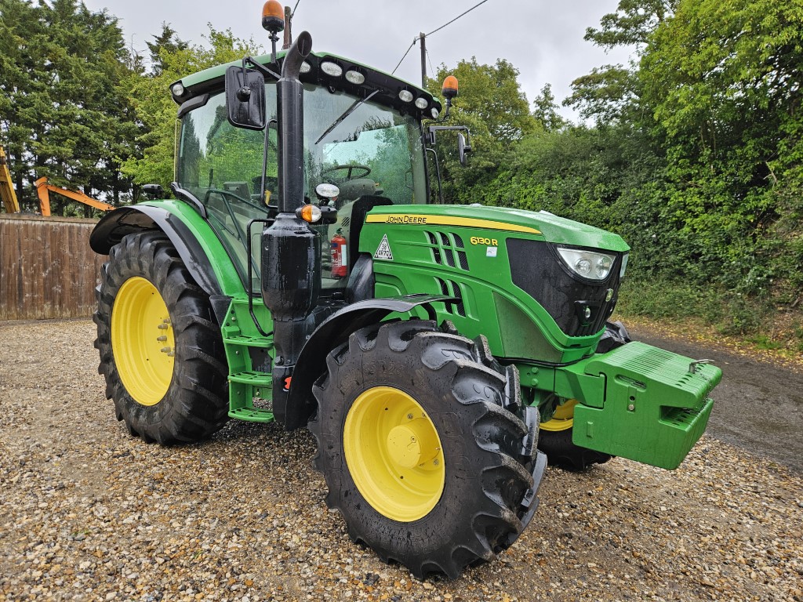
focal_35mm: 23
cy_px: 301
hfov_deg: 73.9
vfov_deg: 58.9
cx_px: 402
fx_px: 534
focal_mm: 5.4
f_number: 1.8
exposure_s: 1/180
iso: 50
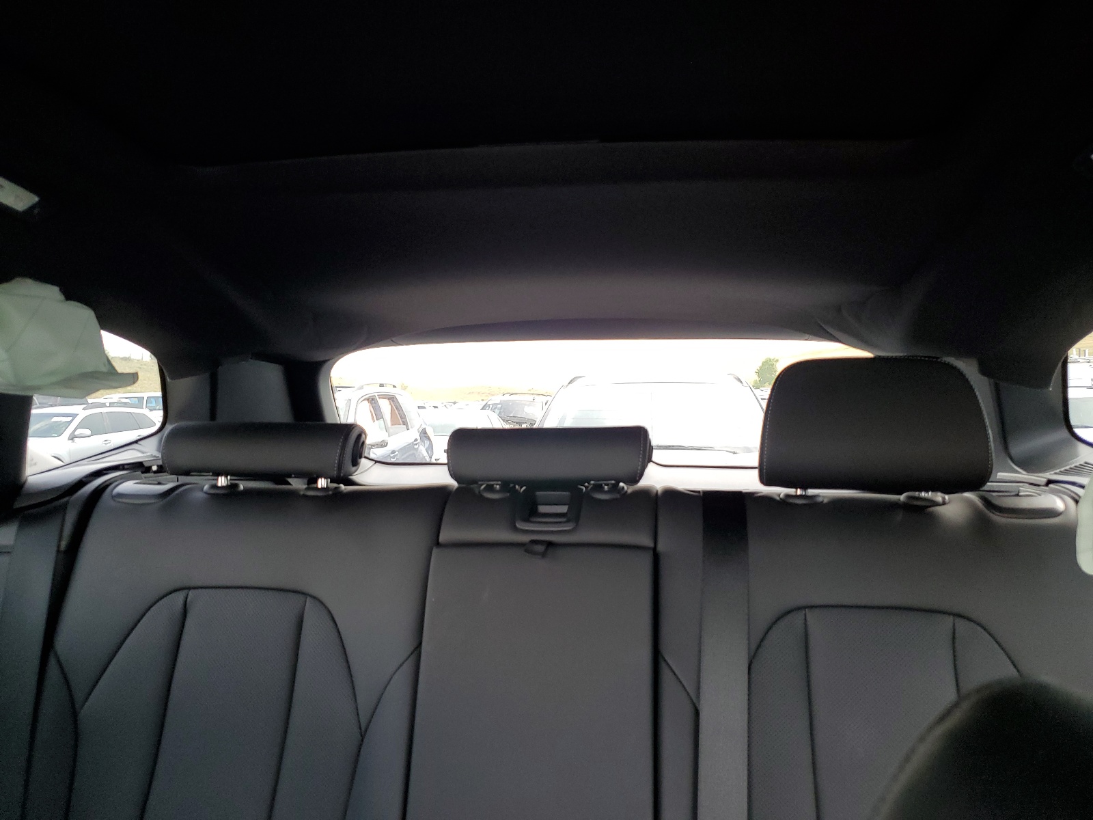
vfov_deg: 53.1
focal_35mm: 26
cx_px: 546
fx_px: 821
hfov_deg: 67.3
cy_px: 410
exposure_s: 1/60.2
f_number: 1.5
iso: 87
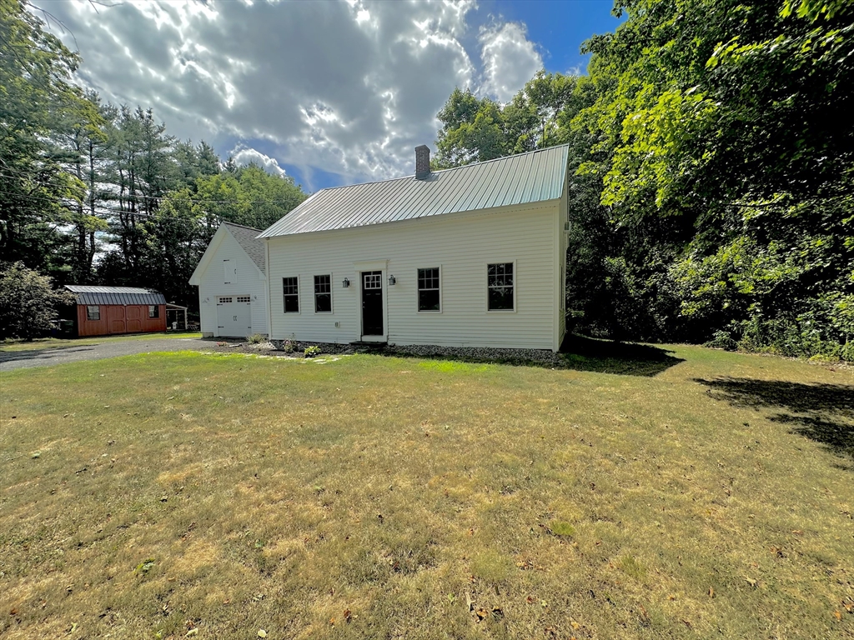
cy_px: 320
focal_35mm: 14
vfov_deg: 85.7
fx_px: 345
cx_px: 427
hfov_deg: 102.1
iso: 50
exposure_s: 1/1289
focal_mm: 2.22
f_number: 2.2
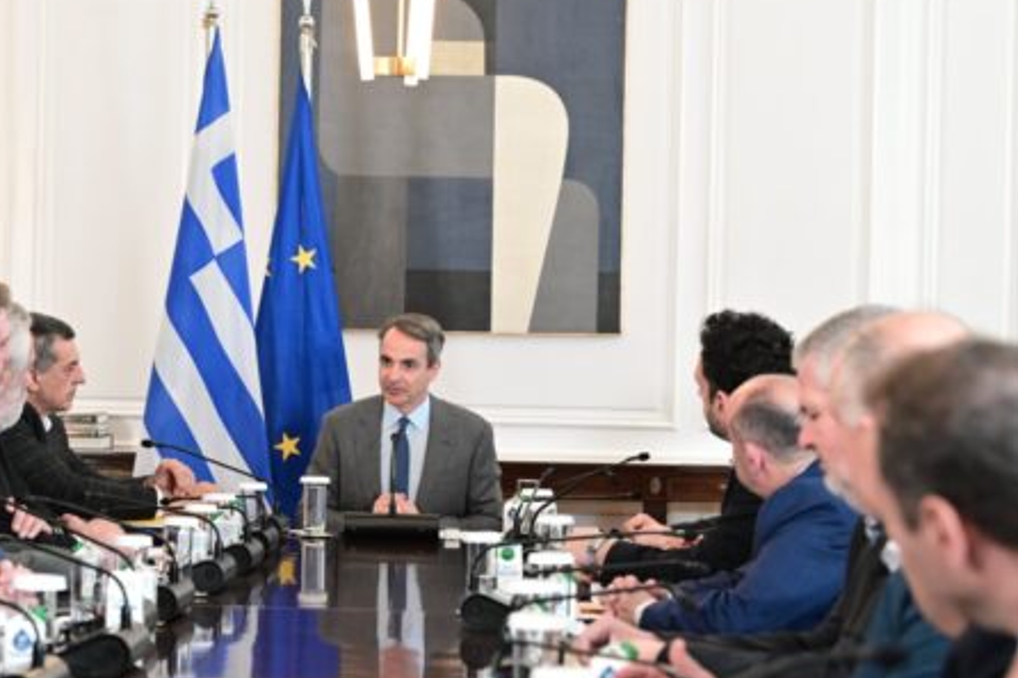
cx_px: 365
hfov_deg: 18.7
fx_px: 3081
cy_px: 386
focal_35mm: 109
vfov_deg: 12.6
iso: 5000
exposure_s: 1/400
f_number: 4.5
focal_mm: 81
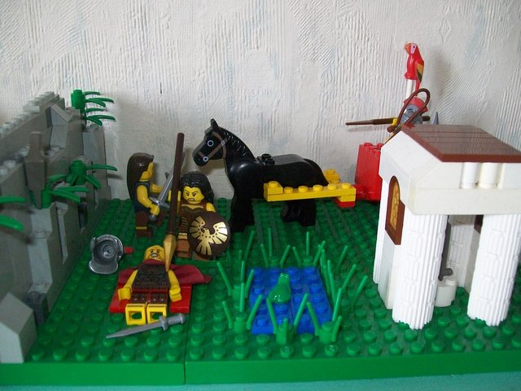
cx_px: 260
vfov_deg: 39.7
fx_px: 542
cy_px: 196
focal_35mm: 36
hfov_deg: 51.4
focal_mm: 6
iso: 160
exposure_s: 1/60
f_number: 2.7
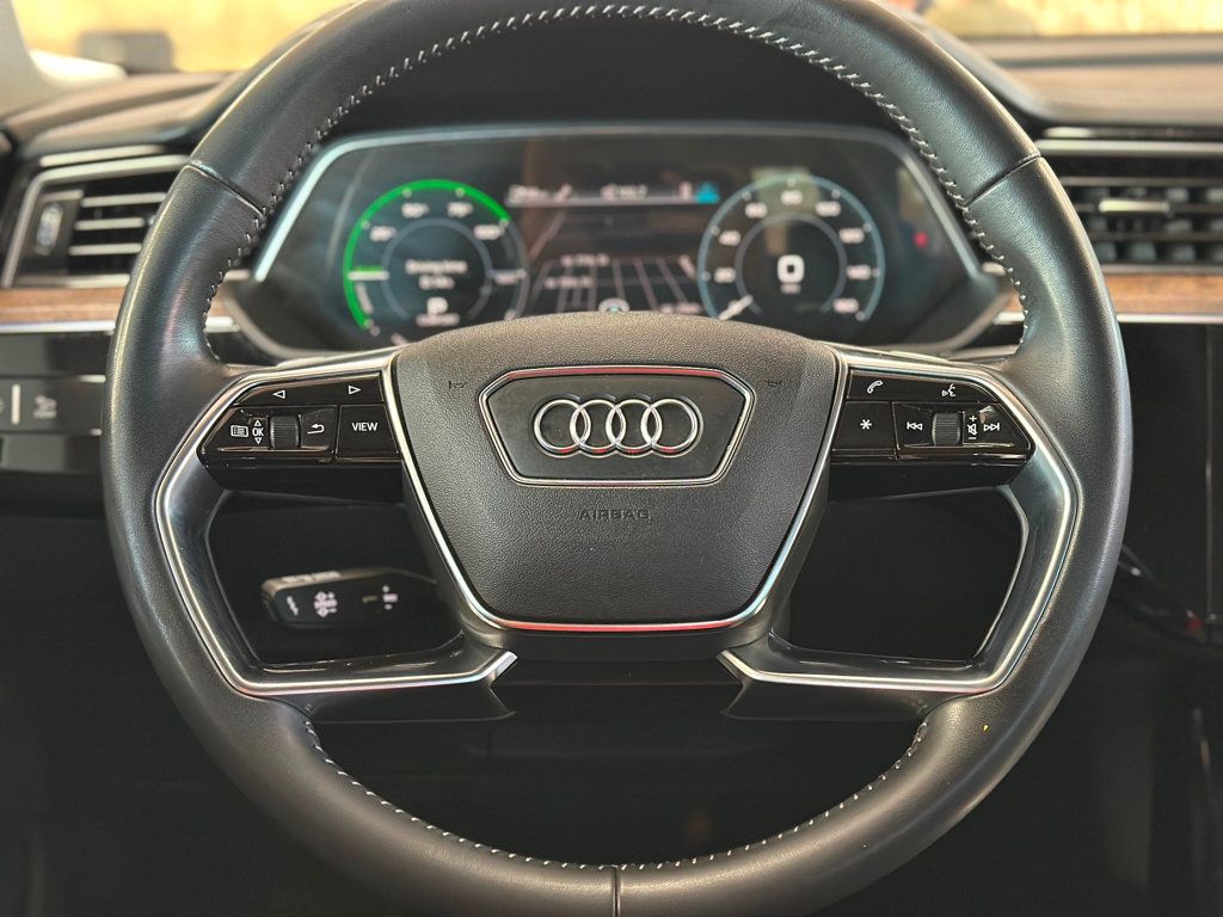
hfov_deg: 39.7
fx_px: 1696
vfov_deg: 30.3
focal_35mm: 48
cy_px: 458
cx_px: 612
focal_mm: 6.86
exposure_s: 1/40
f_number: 1.78
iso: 640
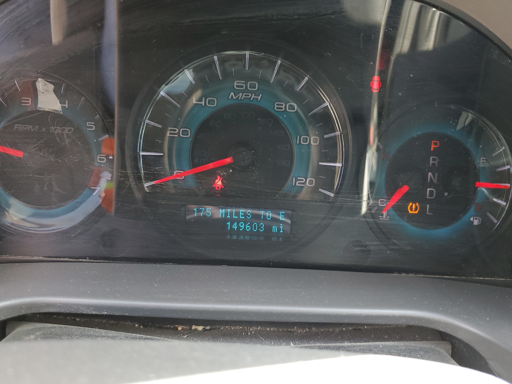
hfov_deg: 67.3
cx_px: 256
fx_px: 385
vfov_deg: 53.1
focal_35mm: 26
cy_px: 192
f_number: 1.5
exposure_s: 1/60.2
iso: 69
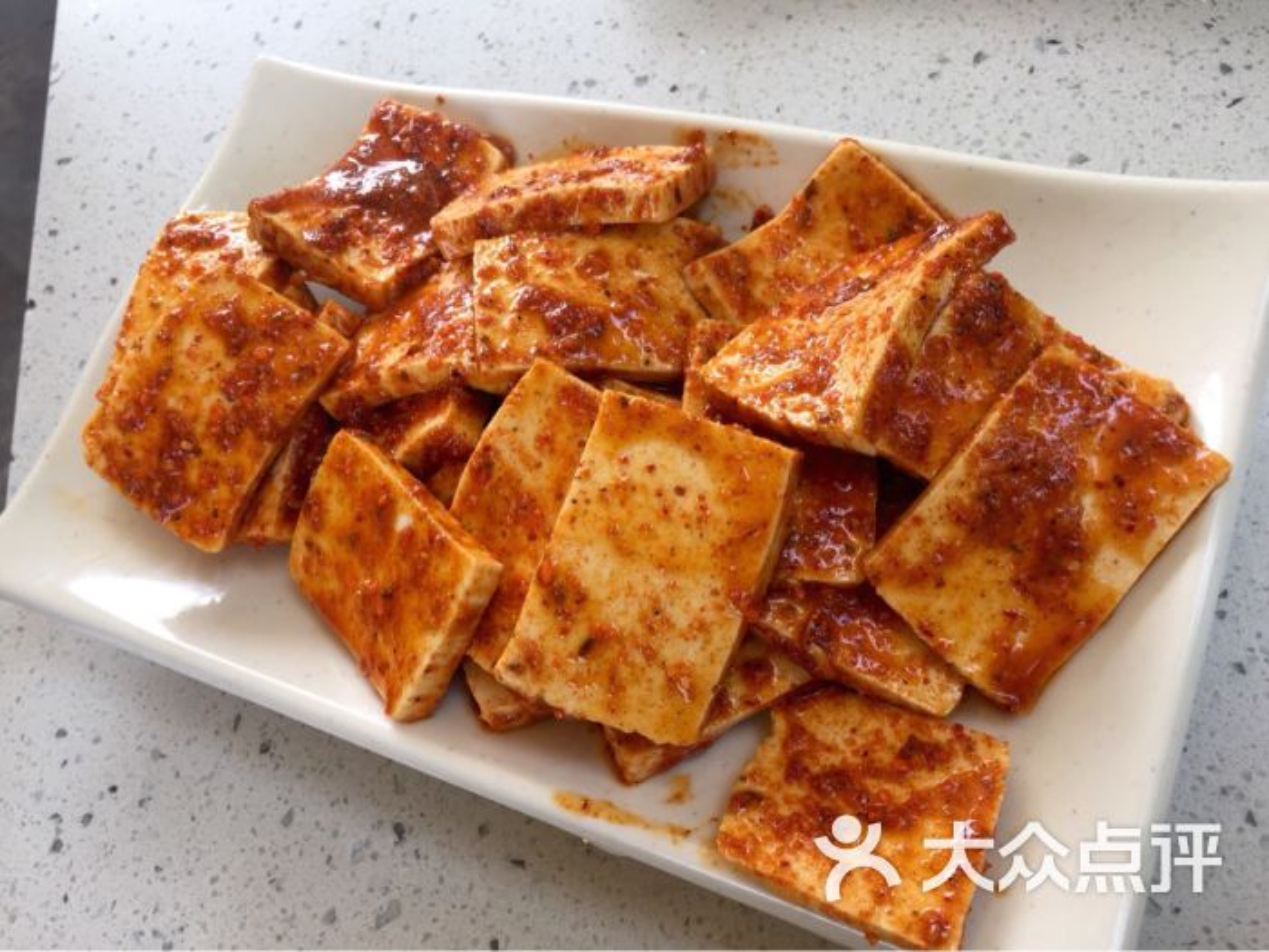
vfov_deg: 48.2
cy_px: 476
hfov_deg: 61.7
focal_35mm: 29
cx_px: 634
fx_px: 1063
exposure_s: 1/169
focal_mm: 4.15
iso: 32
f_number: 2.2
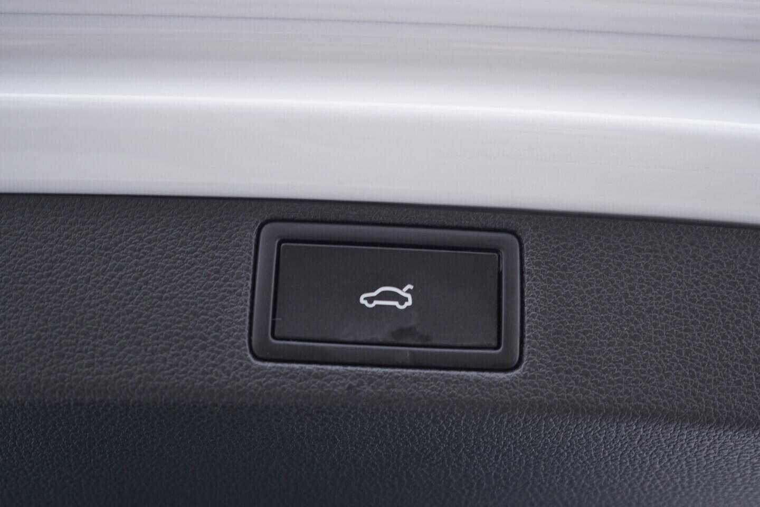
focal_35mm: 36
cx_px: 380
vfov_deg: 36.9
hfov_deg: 53.1
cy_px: 254
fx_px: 760
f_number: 2.8
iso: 160
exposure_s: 1/40
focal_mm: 24
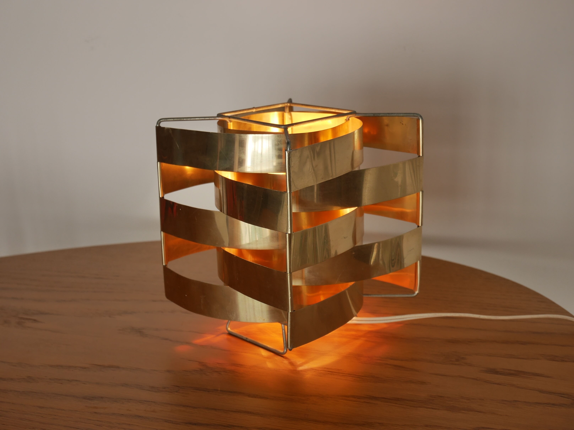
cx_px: 287
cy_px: 215
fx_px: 829
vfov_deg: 29.1
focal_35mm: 50
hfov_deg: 38.2
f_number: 5.2
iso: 200
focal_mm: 25
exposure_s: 1/100
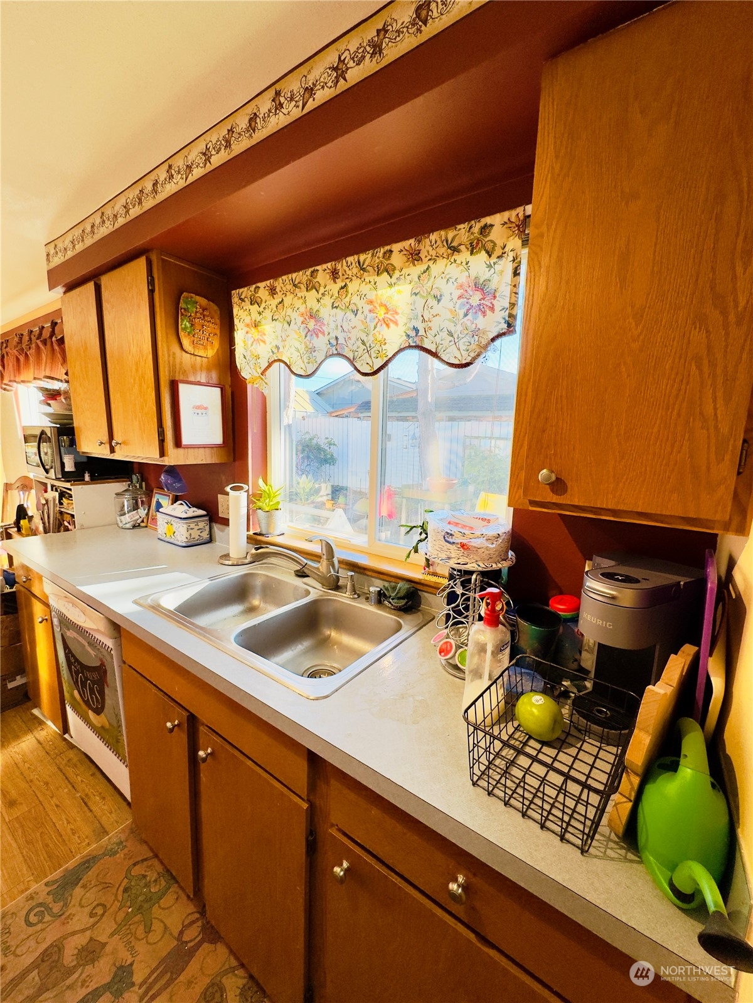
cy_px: 502
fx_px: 406
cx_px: 376
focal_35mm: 14
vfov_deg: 102.1
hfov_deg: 85.7
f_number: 2.2
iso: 64
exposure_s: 1/120
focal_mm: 2.22
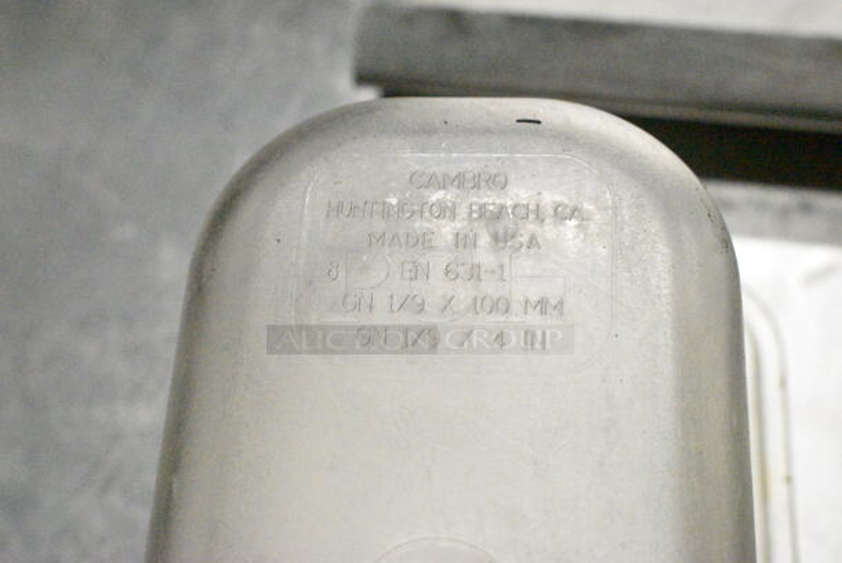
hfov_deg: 35.0
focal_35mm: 57
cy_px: 282
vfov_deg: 23.8
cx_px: 421
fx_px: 1334
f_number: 11
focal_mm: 38
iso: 25600
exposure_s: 1/500
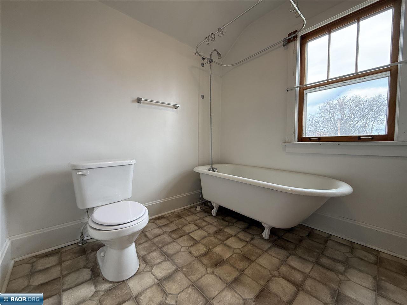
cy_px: 152
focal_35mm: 14
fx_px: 165
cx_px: 204
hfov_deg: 102.1
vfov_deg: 85.7
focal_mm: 2.22
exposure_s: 1/120
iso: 250
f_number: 2.2
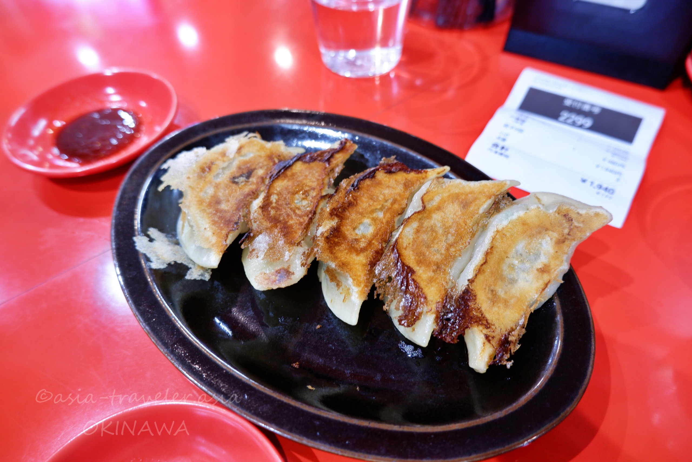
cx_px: 346
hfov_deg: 76.1
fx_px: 442
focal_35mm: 23
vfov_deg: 55.1
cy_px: 231
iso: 320
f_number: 3.5
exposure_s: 1/25
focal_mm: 15
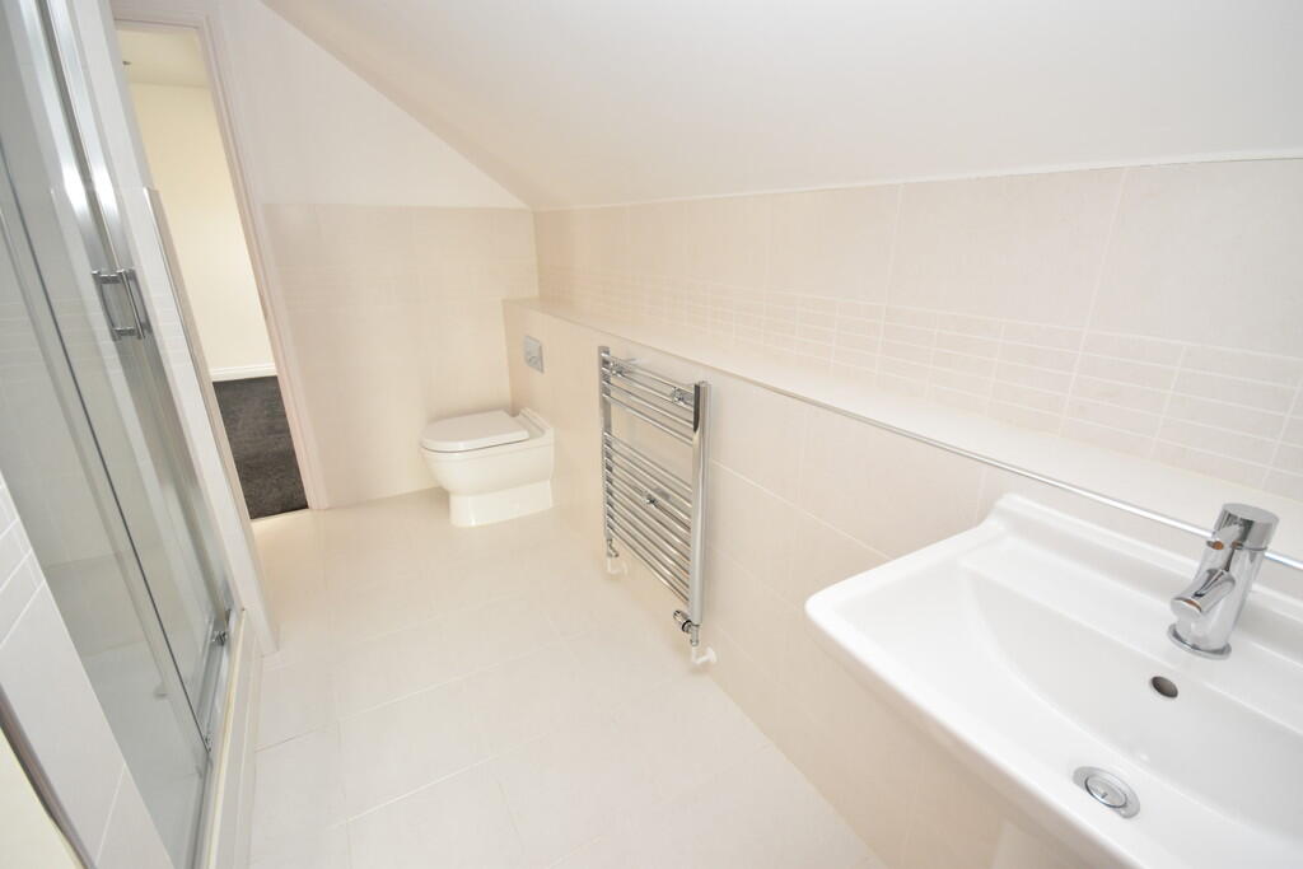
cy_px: 434
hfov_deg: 100.4
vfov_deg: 77.3
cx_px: 652
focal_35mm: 15
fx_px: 543
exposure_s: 1/160
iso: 800
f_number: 4.5
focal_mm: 10
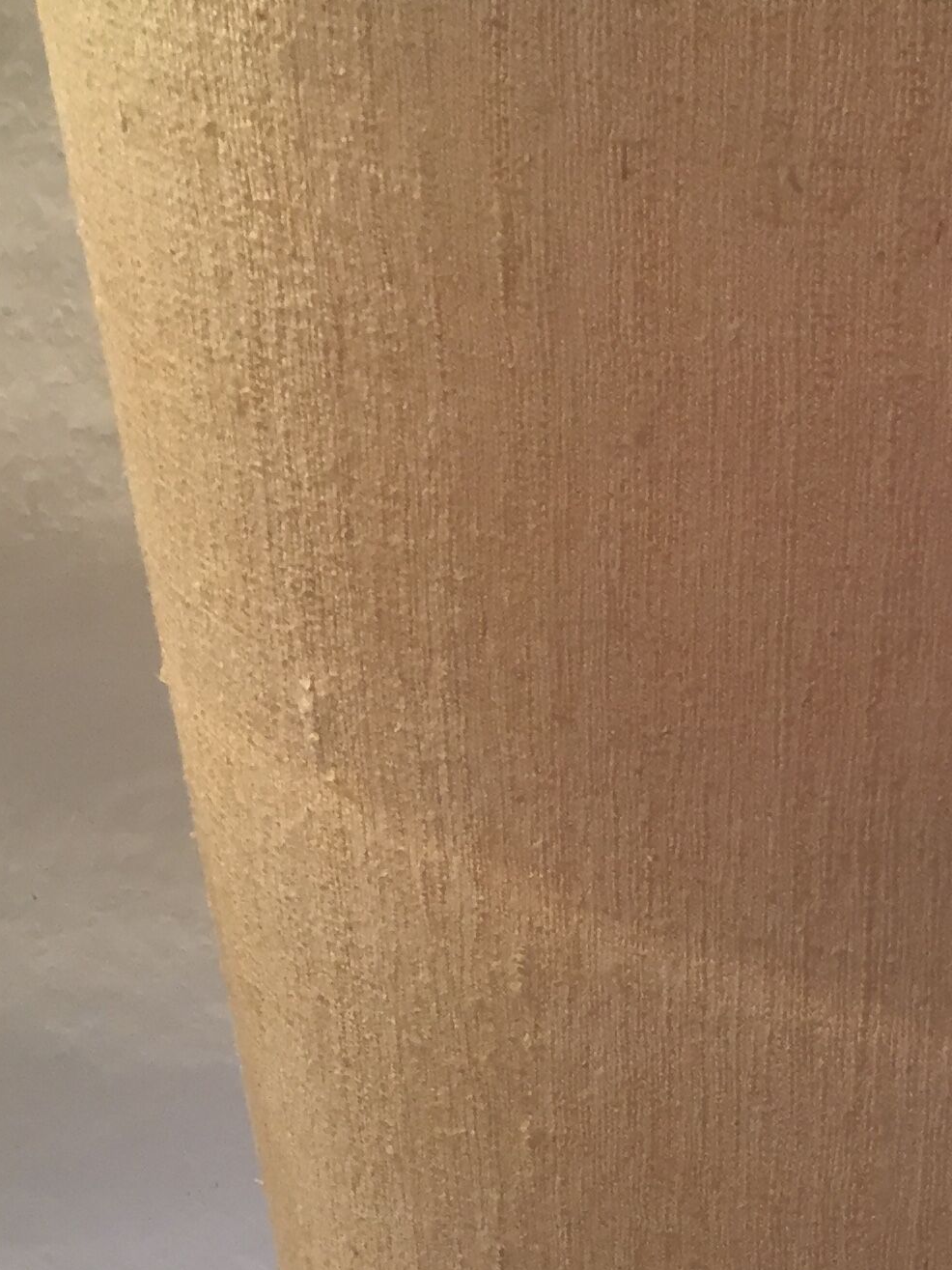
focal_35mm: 72
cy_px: 863
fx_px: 2641
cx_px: 1068
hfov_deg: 19.5
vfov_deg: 26.9
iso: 80
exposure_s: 1/33
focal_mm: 4.15
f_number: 2.2
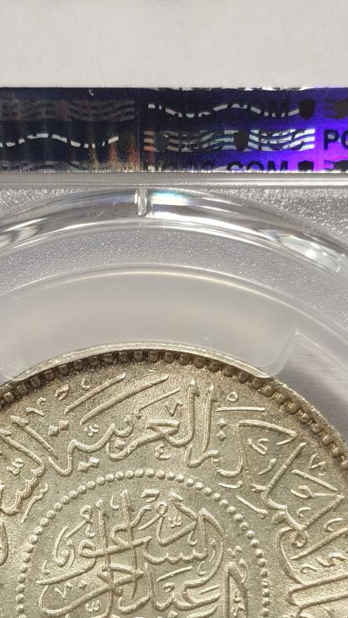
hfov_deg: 9.2
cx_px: 148
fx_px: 2165
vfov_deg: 16.2
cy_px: 411
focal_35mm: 132
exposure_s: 1/100
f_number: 16
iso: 100
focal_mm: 5.56
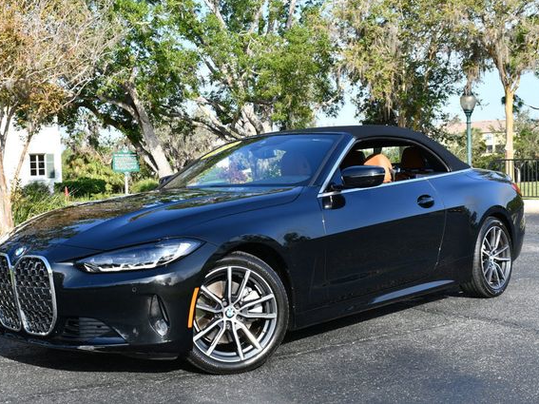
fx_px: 778
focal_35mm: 50
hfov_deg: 38.2
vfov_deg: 29.1
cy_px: 202
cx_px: 246
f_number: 6.3
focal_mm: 23
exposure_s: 1/160
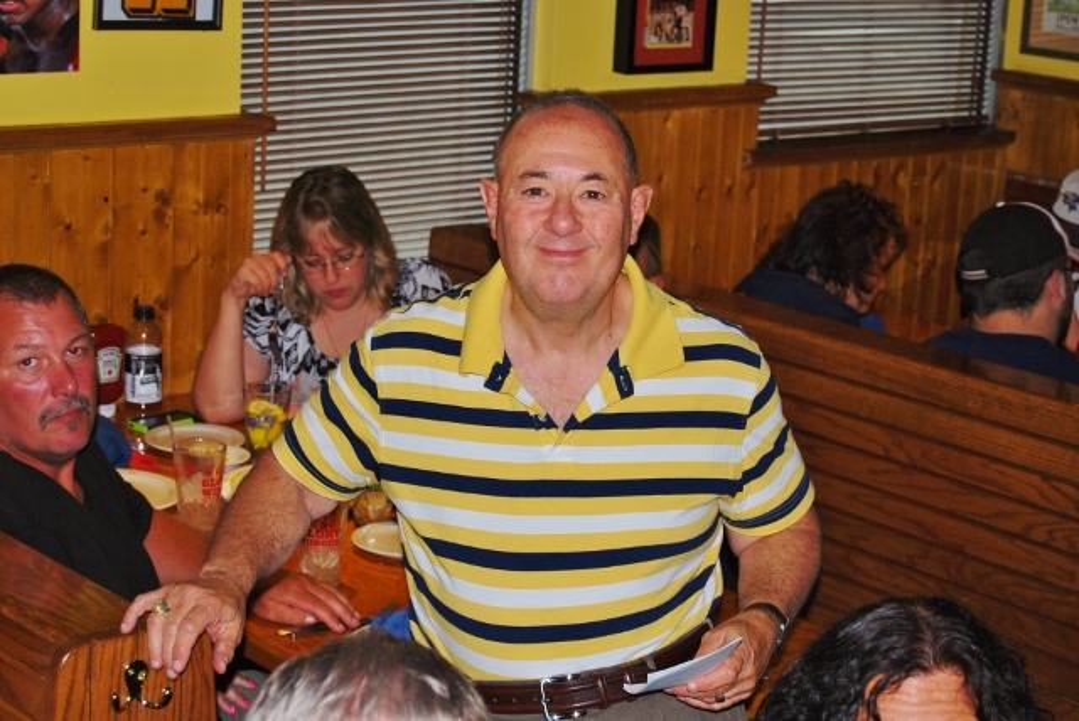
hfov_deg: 24.6
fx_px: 2475
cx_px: 540
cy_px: 360
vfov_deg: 16.6
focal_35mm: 82
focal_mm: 55
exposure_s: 1/60
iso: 200
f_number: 5.6
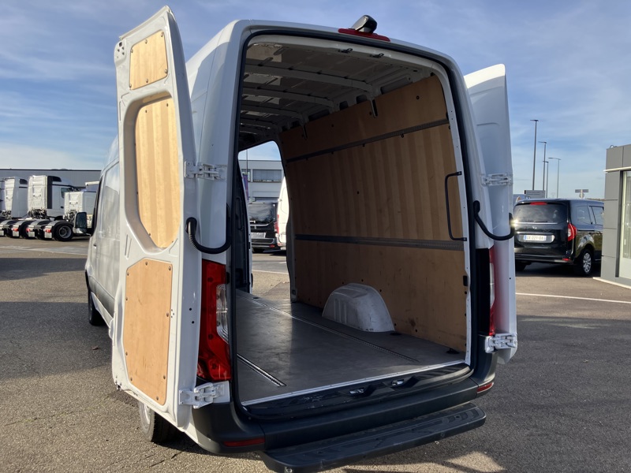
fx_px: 510
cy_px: 236
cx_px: 316
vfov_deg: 49.7
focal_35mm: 28
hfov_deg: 63.4
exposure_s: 1/1012
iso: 32
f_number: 1.8
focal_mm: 3.99
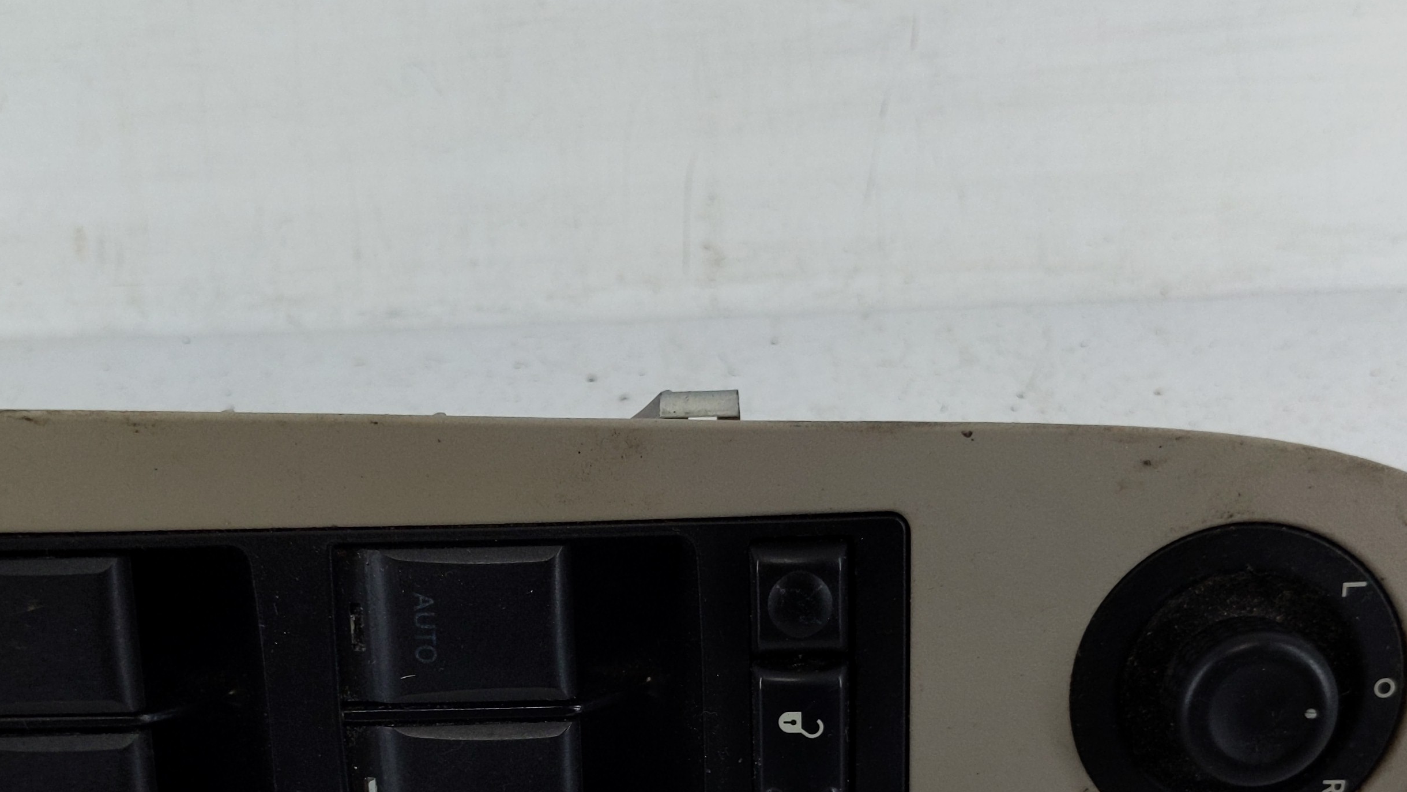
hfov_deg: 45.4
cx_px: 642
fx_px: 1679
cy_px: 770
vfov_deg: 25.4
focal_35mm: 45
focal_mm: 4.38
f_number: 1.73
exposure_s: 1/126
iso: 62
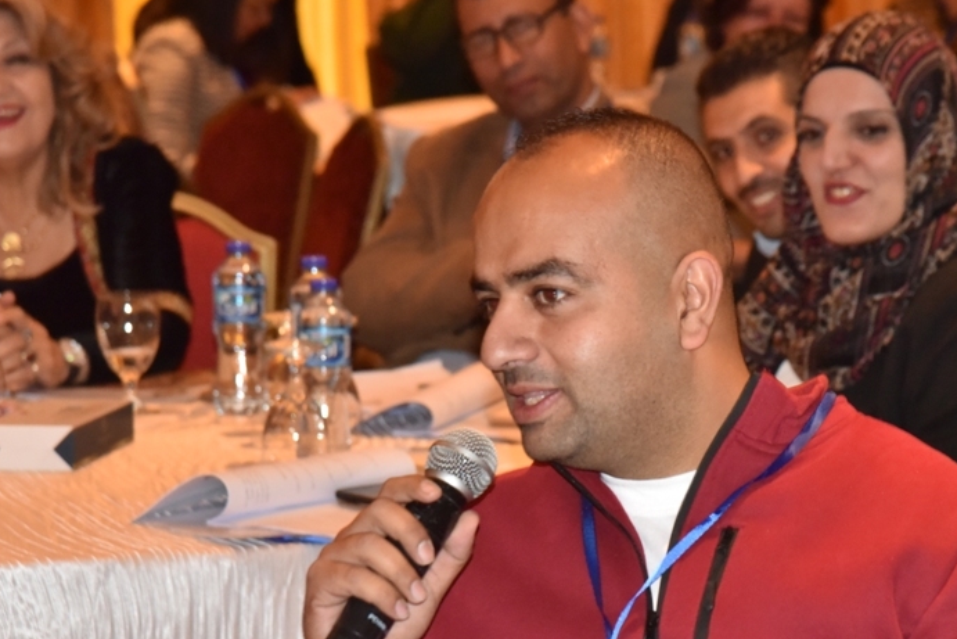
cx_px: 633
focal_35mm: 163
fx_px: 4334
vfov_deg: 8.4
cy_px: 426
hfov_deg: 12.6
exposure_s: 1/60
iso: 2500
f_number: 6.3
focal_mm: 110
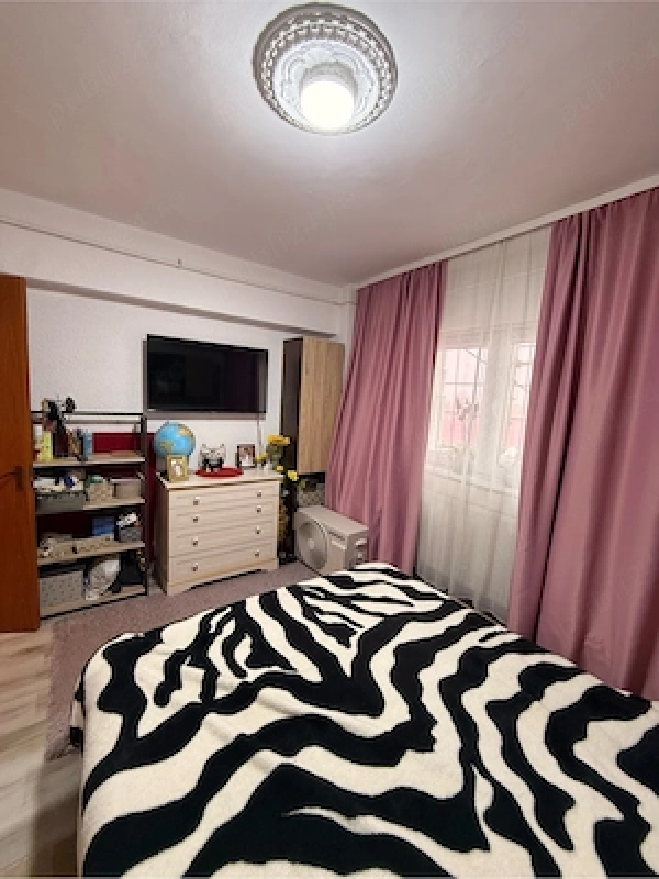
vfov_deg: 102.1
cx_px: 330
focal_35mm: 14
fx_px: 355
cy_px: 440
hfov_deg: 85.7
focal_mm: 2.22
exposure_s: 1/50
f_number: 2.2
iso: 250
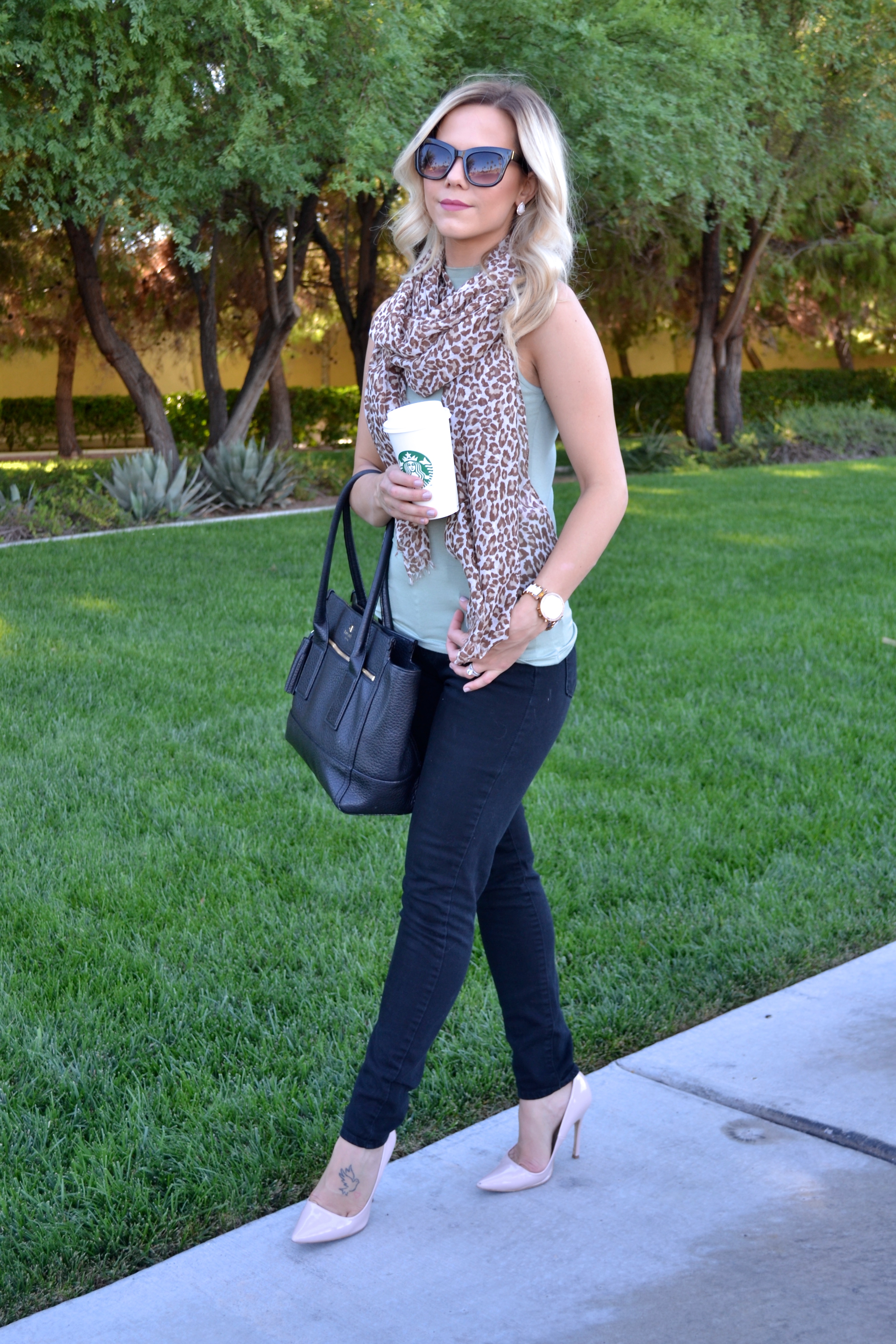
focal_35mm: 45
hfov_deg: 29.9
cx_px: 448
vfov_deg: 43.6
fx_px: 1680
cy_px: 672
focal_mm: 30
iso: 200
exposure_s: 1/60
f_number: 5.6
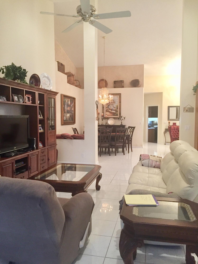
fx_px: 221
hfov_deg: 48.2
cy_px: 132
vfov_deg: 61.7
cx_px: 99
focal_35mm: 29
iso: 160
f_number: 2.2
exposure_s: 1/30
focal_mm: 4.15
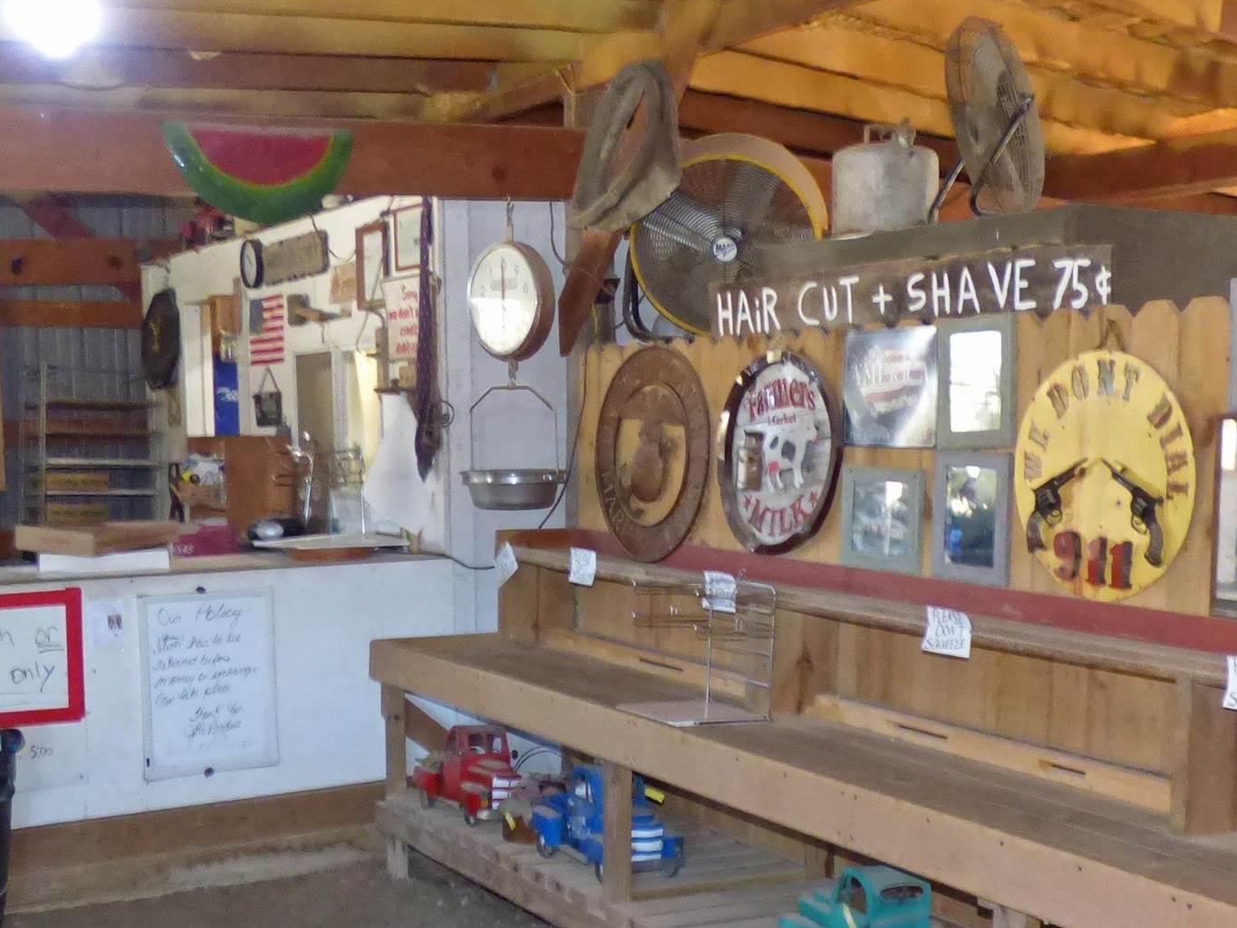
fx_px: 1608
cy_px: 568
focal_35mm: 45
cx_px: 747
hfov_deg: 41.9
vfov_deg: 32.1
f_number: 2.8
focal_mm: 3.58
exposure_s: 1/60
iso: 800
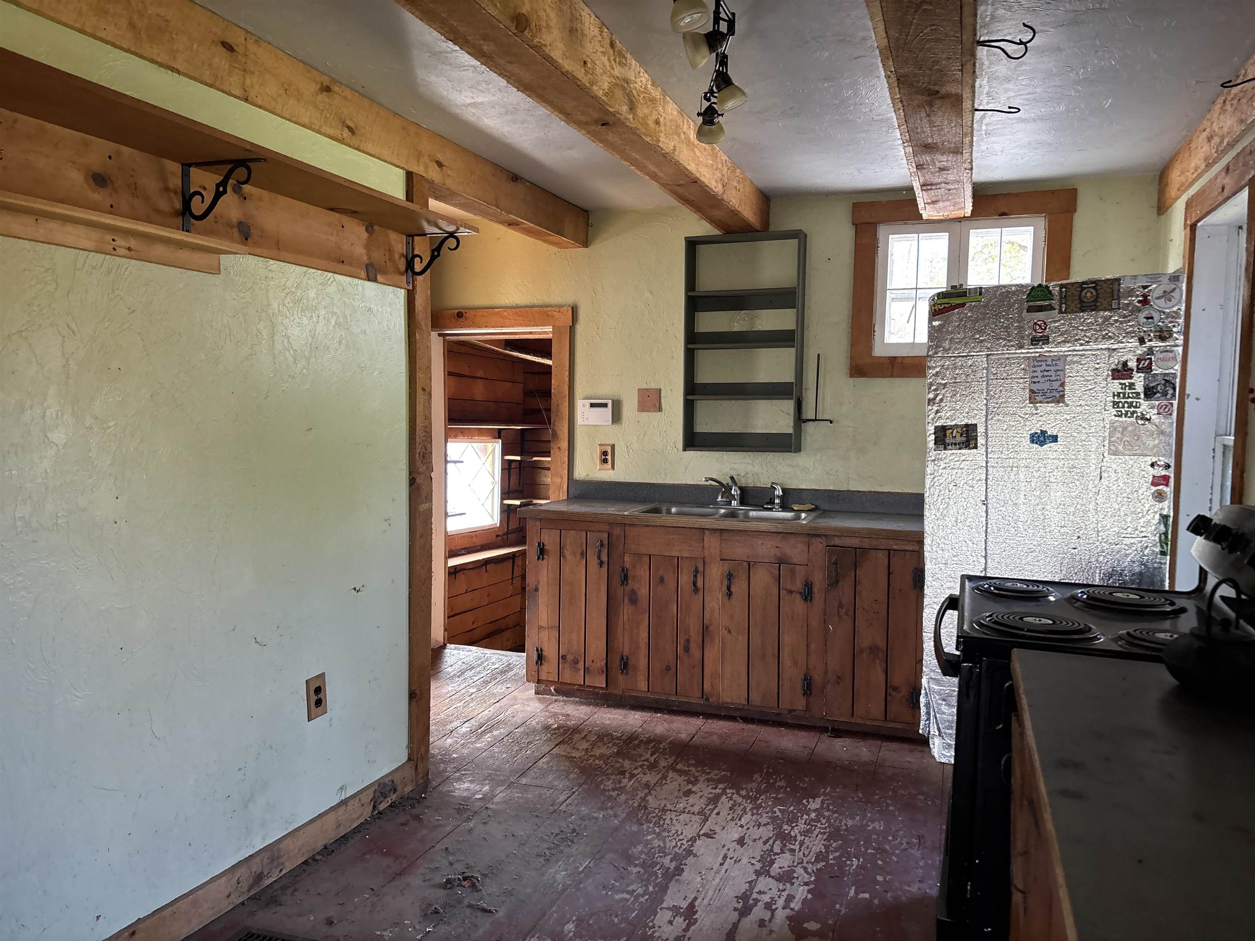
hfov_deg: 67.3
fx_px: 943
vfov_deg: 53.1
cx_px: 628
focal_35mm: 26
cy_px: 470
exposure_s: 1/60
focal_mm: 5.96
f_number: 1.6
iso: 200
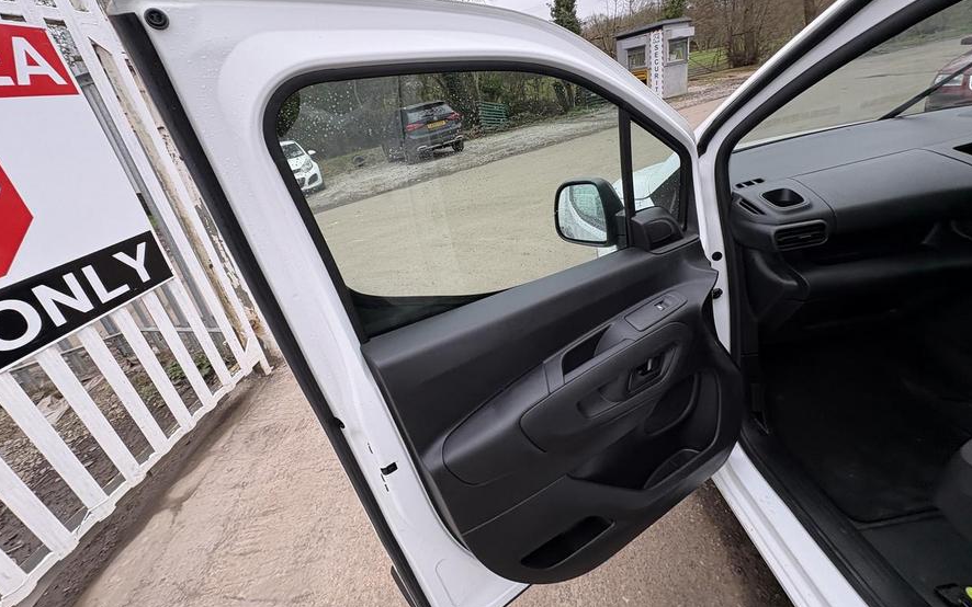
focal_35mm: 15
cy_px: 243
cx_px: 486
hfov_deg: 101.5
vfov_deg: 74.0
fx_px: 397
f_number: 2.2
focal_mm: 2.22
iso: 40
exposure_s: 1/134
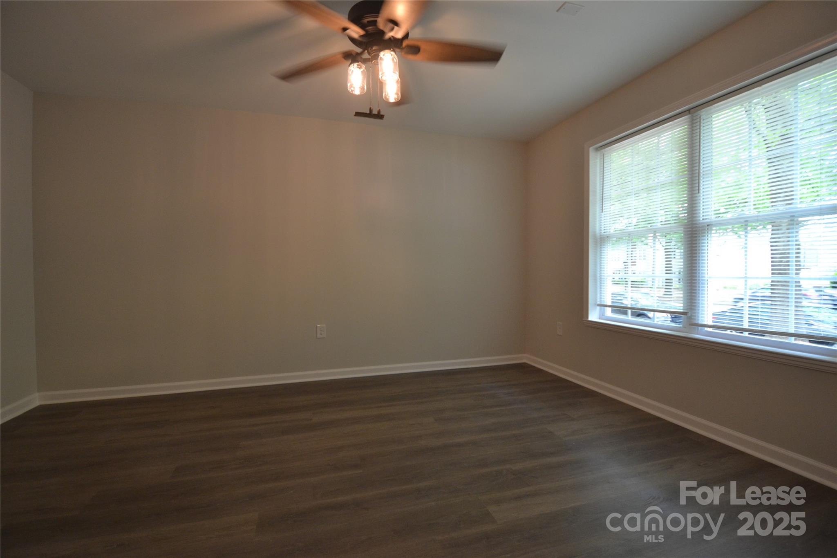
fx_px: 349
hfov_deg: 100.4
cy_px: 279
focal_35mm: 15
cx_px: 418
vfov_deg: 77.3
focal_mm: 10
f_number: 3.5
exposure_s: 1/60
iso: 560
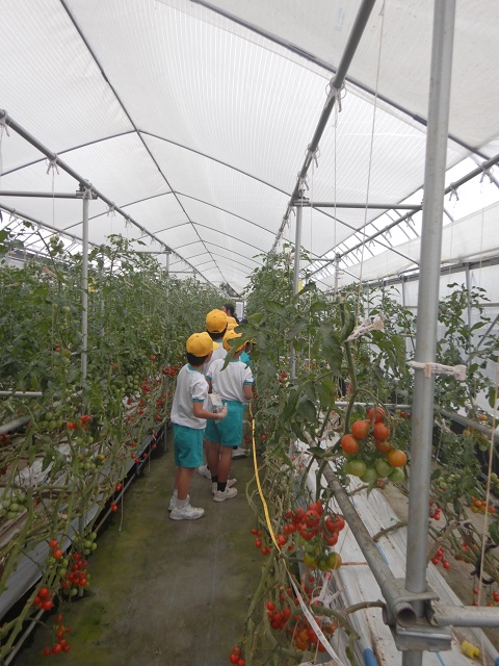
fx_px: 461
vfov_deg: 71.6
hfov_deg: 56.8
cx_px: 250
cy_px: 333
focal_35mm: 24
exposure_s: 1/500
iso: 125
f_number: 2.8
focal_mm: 4.3
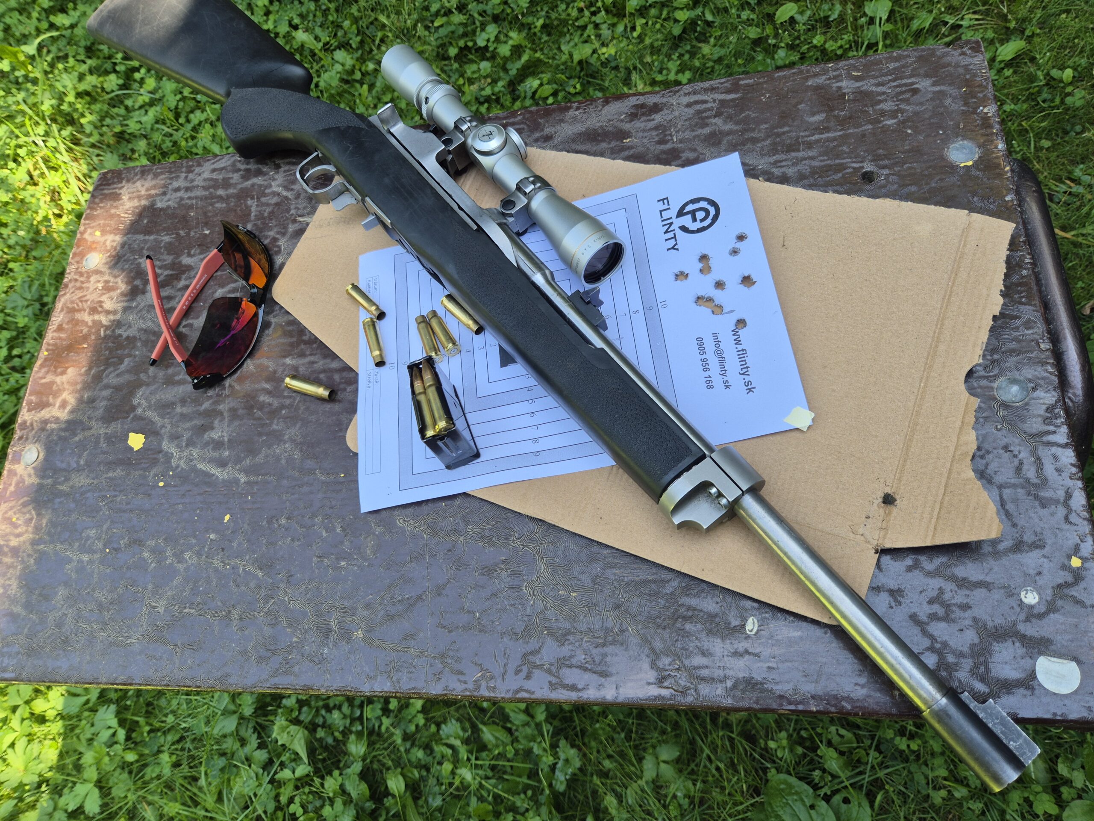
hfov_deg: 73.9
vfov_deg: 58.9
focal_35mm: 23
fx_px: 727
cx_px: 547
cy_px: 410
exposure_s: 1/180
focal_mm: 5.4
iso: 32
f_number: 1.8
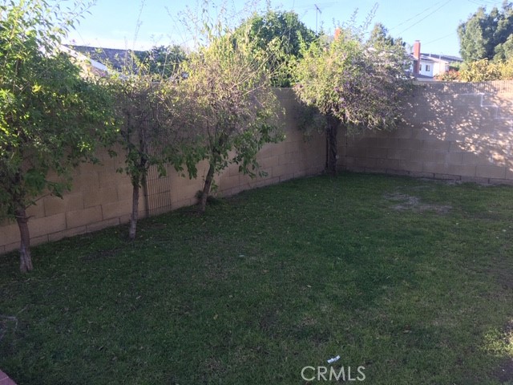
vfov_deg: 48.2
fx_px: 430
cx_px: 256
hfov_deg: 61.7
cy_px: 192
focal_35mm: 29
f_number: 2.2
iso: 25
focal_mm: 4.15
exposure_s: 1/178
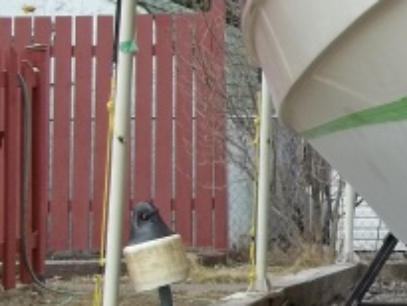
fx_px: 1471
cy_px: 64
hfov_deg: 14.7
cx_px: 596
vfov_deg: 11.8
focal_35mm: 125
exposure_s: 1/400
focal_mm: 5.7
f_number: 2.9
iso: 64
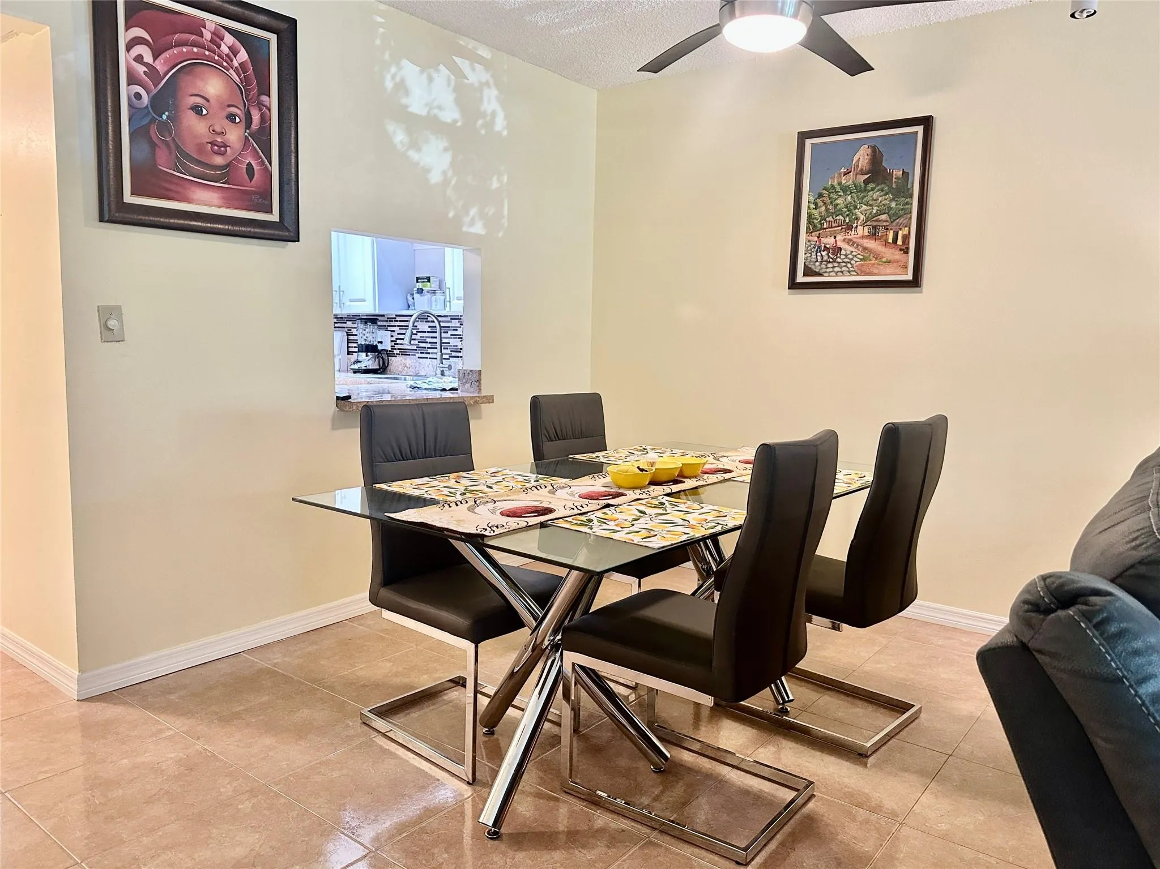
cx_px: 580
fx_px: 804
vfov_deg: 56.8
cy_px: 434
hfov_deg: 71.6
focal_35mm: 24
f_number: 1.78
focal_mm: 6.86
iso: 400
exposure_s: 1/60
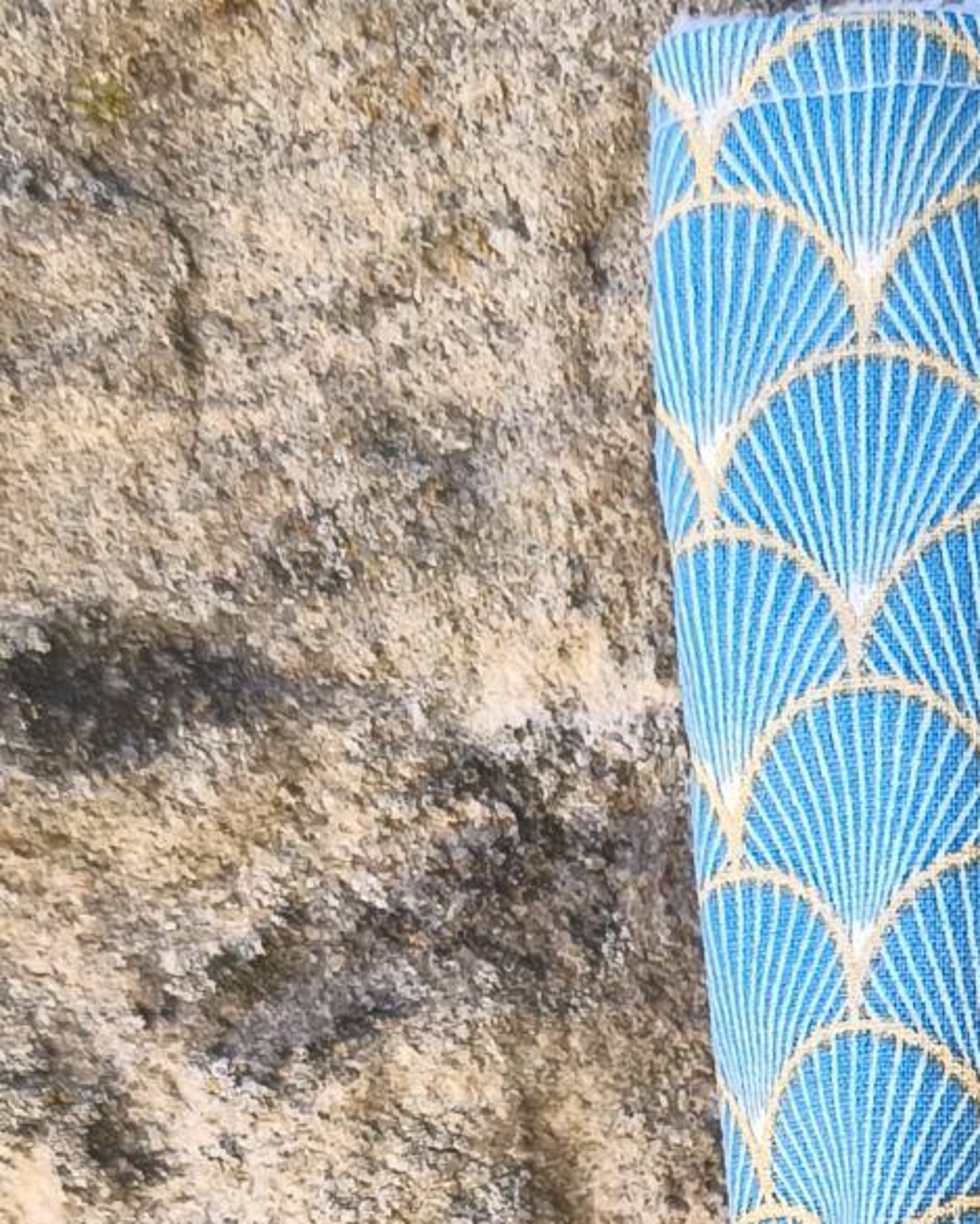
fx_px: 3552
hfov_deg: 14.9
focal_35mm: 98
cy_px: 1638
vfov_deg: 18.1
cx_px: 1304
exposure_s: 1/99.9
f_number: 1.65
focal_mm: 6.18
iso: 80
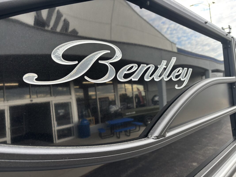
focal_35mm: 26
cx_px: 118
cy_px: 88
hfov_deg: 67.3
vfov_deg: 53.1
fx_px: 177
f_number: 1.6
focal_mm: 5.96
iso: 32
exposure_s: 1/121
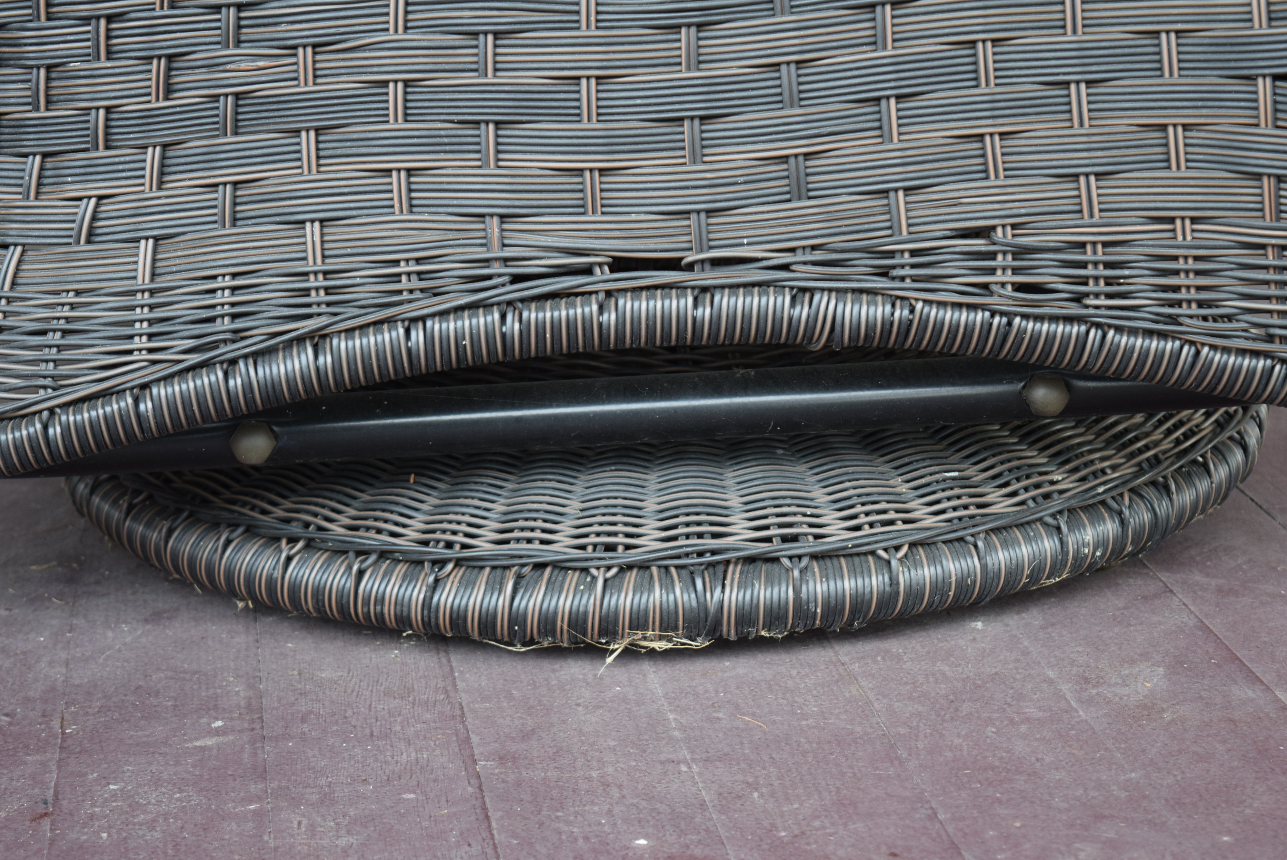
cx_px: 644
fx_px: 2952
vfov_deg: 16.6
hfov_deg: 24.6
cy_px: 430
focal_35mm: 82
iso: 640
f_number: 5.6
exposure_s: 1/60
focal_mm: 55
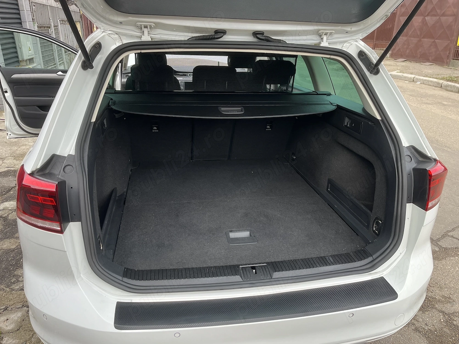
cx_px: 230
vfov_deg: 53.1
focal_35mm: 26
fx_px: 345
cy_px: 172
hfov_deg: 67.3
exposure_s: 1/182
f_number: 1.6
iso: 50
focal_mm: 5.1
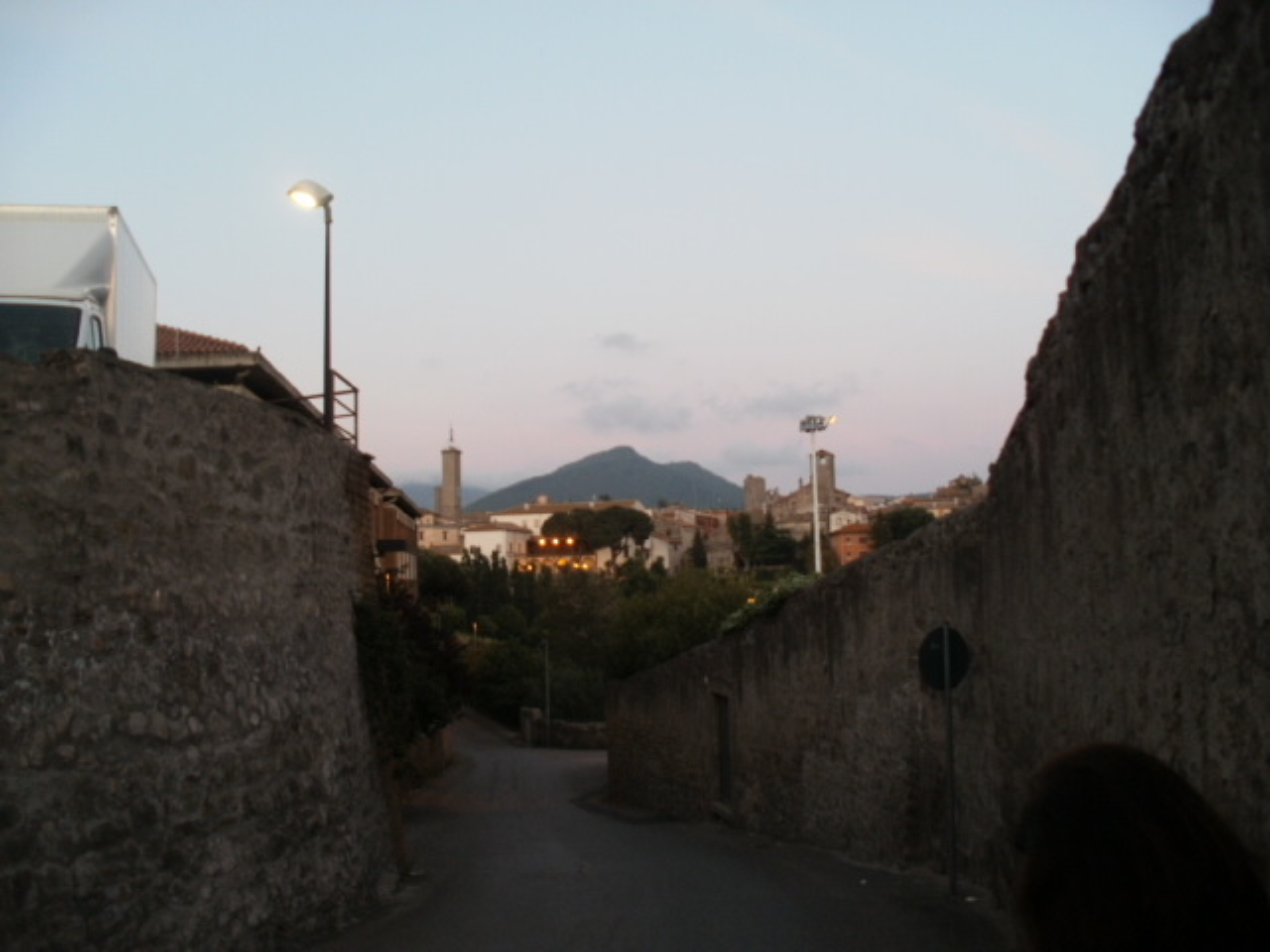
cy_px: 476
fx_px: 1321
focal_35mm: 36
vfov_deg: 39.7
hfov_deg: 51.4
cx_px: 635
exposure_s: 1/30
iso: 125
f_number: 3.5
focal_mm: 6.3
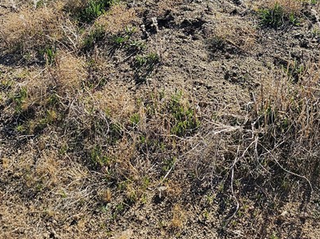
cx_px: 172
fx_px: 545
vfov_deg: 23.2
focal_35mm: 59
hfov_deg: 32.7
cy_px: -30
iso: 10
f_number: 1.7
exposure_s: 1/960
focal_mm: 6.3
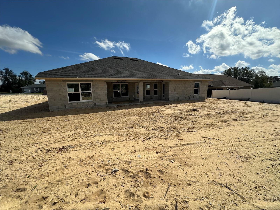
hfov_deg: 102.1
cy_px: 105
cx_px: 140
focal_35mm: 14
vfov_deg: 85.7
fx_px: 113
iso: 50
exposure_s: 1/3731
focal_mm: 2.22
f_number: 2.2
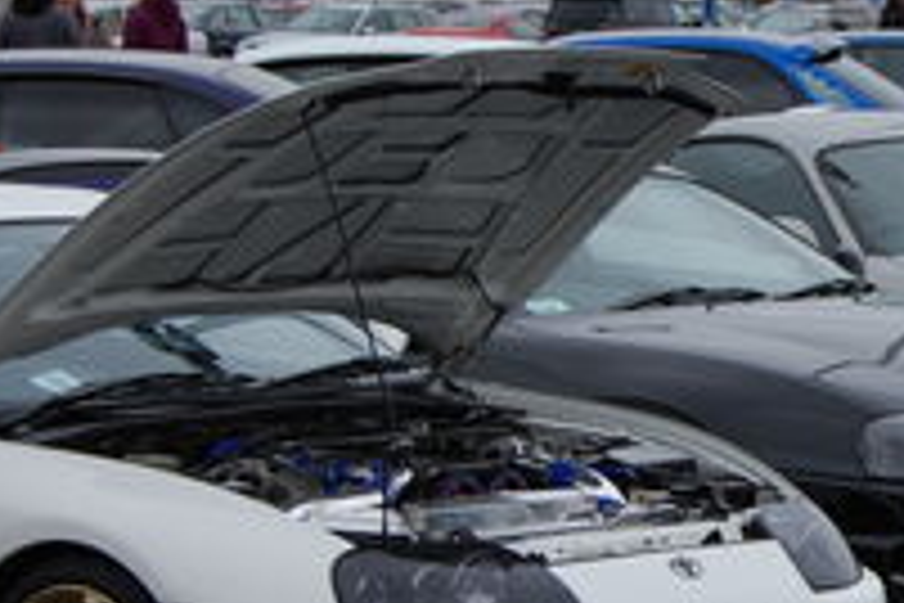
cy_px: 302
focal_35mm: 201
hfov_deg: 10.0
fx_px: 5047
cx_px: 1246
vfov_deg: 6.8
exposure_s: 1/200
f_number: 7.1
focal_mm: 42
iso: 200
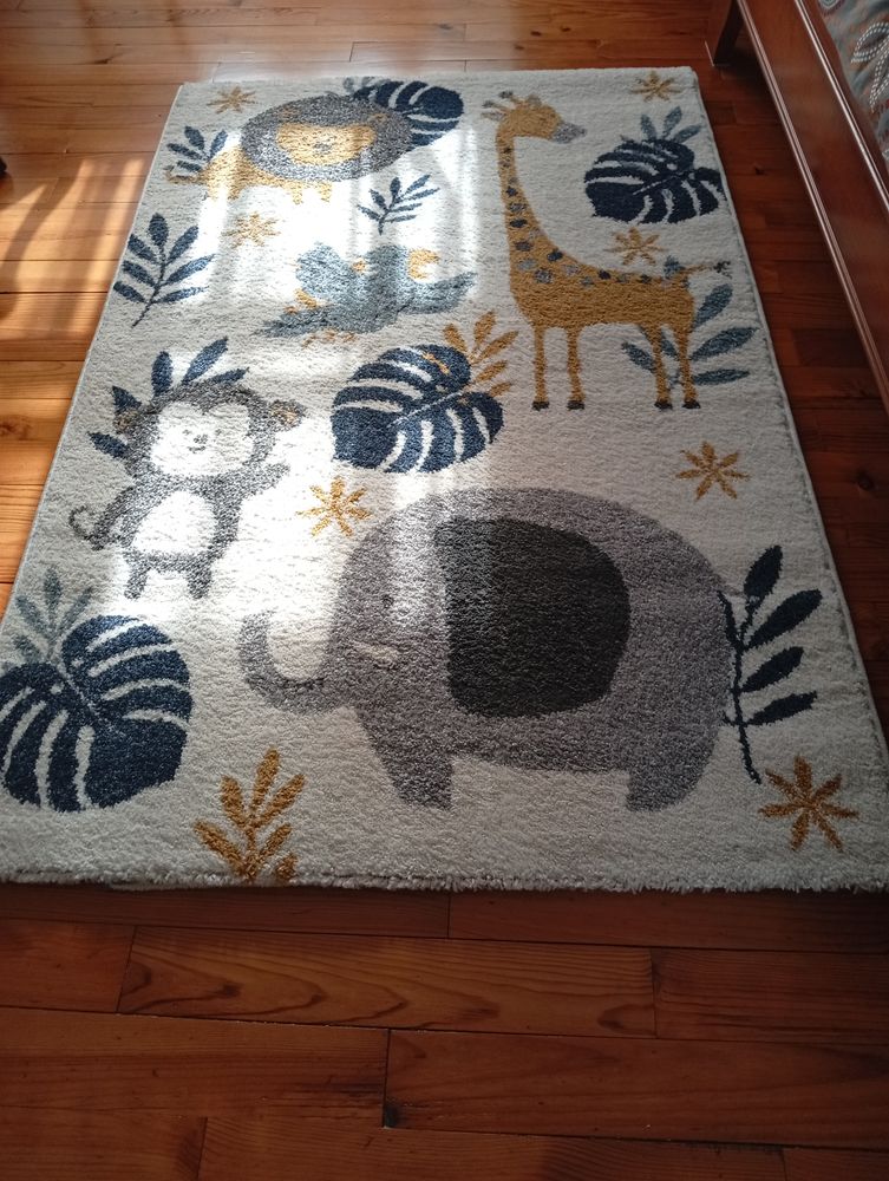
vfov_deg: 65.2
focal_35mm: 27
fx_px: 922
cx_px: 444
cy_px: 590
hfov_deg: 51.5
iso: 71
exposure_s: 1/50
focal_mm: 3.98
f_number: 1.8
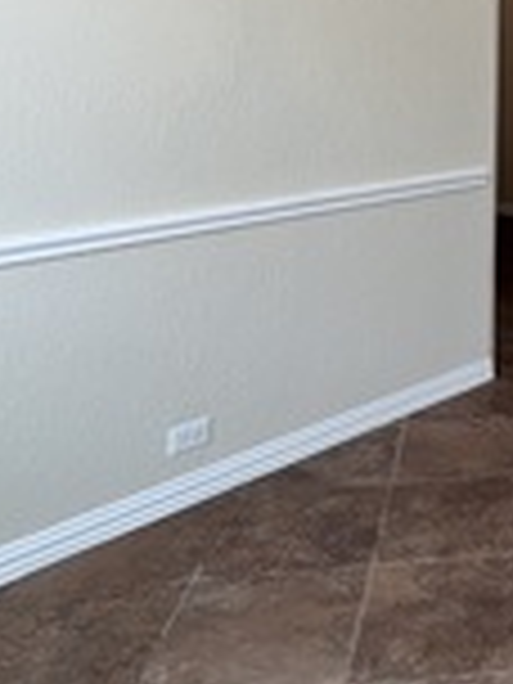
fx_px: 810
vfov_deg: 41.3
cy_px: 40
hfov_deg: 29.7
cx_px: 630
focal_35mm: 41
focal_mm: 1.57
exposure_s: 1/120
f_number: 1.8
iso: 125
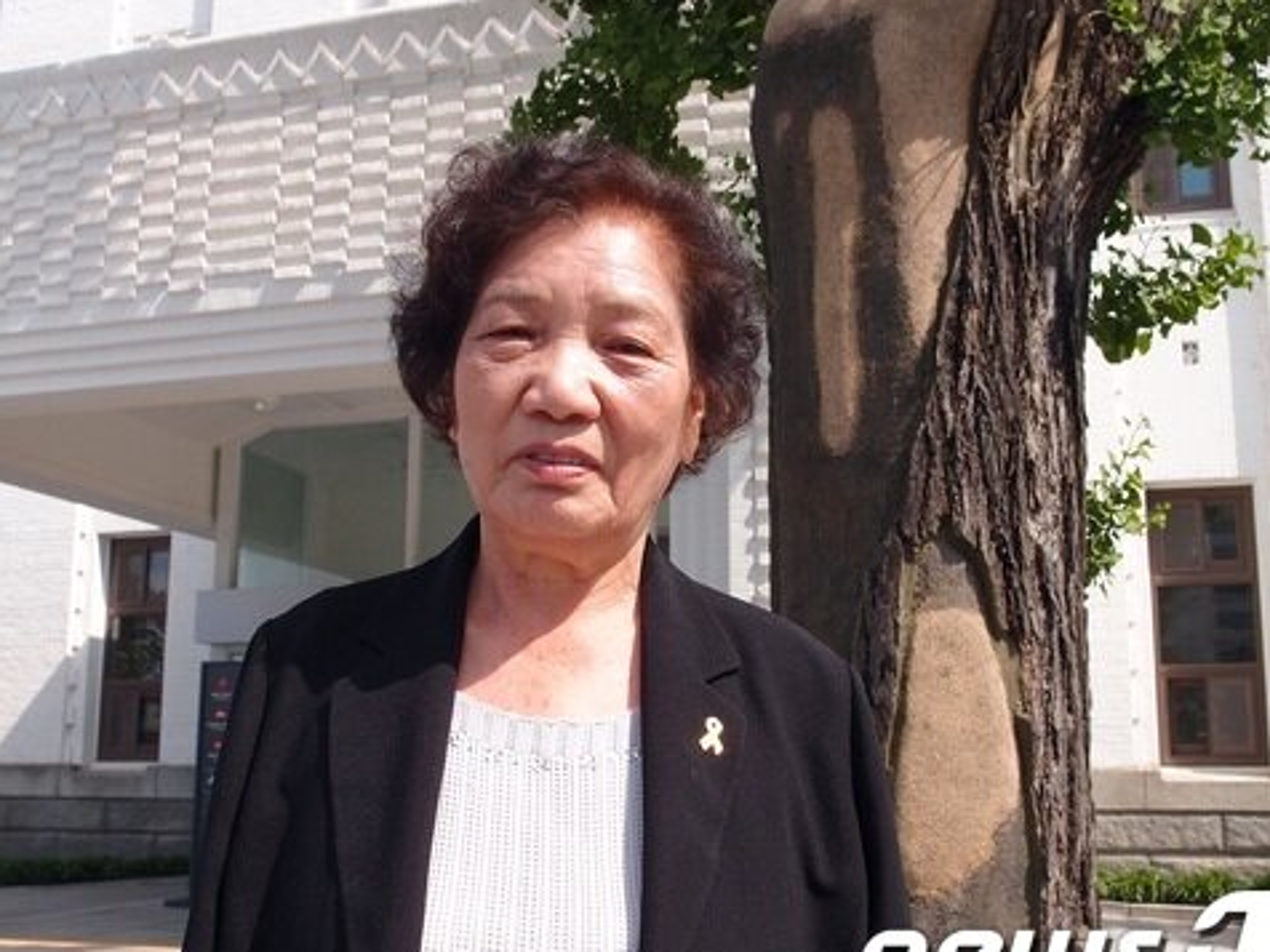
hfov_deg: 46.8
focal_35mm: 40
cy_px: 507
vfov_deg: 35.9
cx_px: 616
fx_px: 1468
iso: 100
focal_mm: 7.41
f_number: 3.5
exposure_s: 1/800
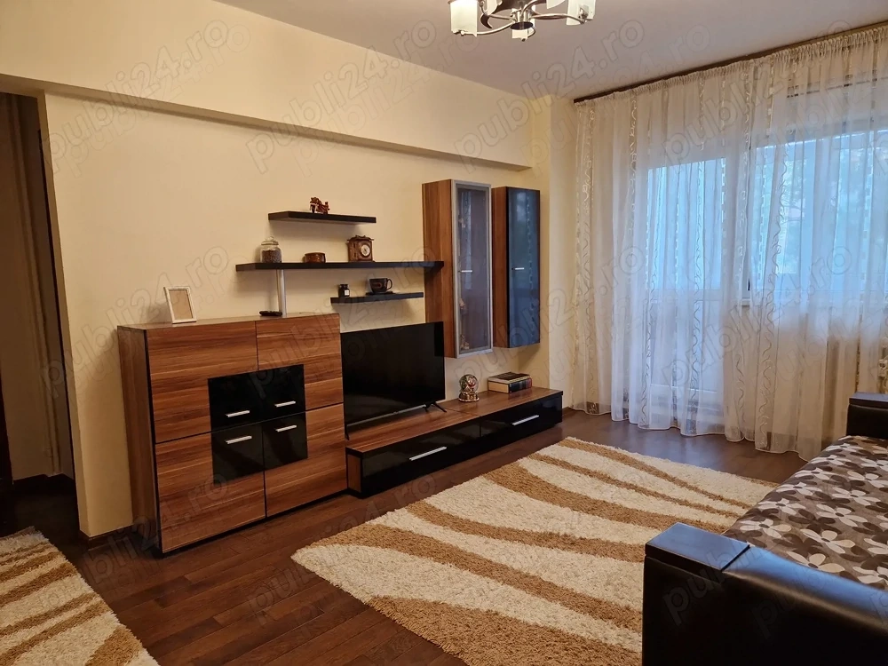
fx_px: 590
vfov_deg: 58.9
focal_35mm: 23
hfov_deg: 73.9
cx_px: 444
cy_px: 333
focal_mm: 5.4
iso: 125
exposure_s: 1/100
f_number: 1.8
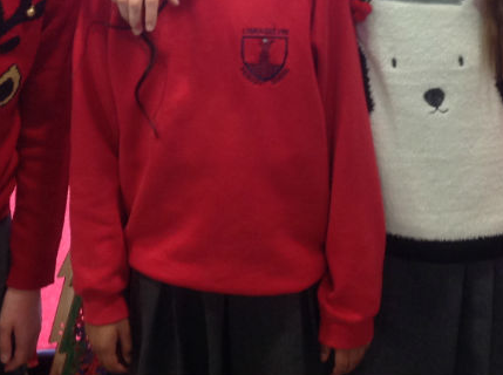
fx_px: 1160
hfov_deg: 24.4
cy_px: -52
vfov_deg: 17.7
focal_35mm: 80
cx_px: 283
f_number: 2.4
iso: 100
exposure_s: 1/15
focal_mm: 4.28
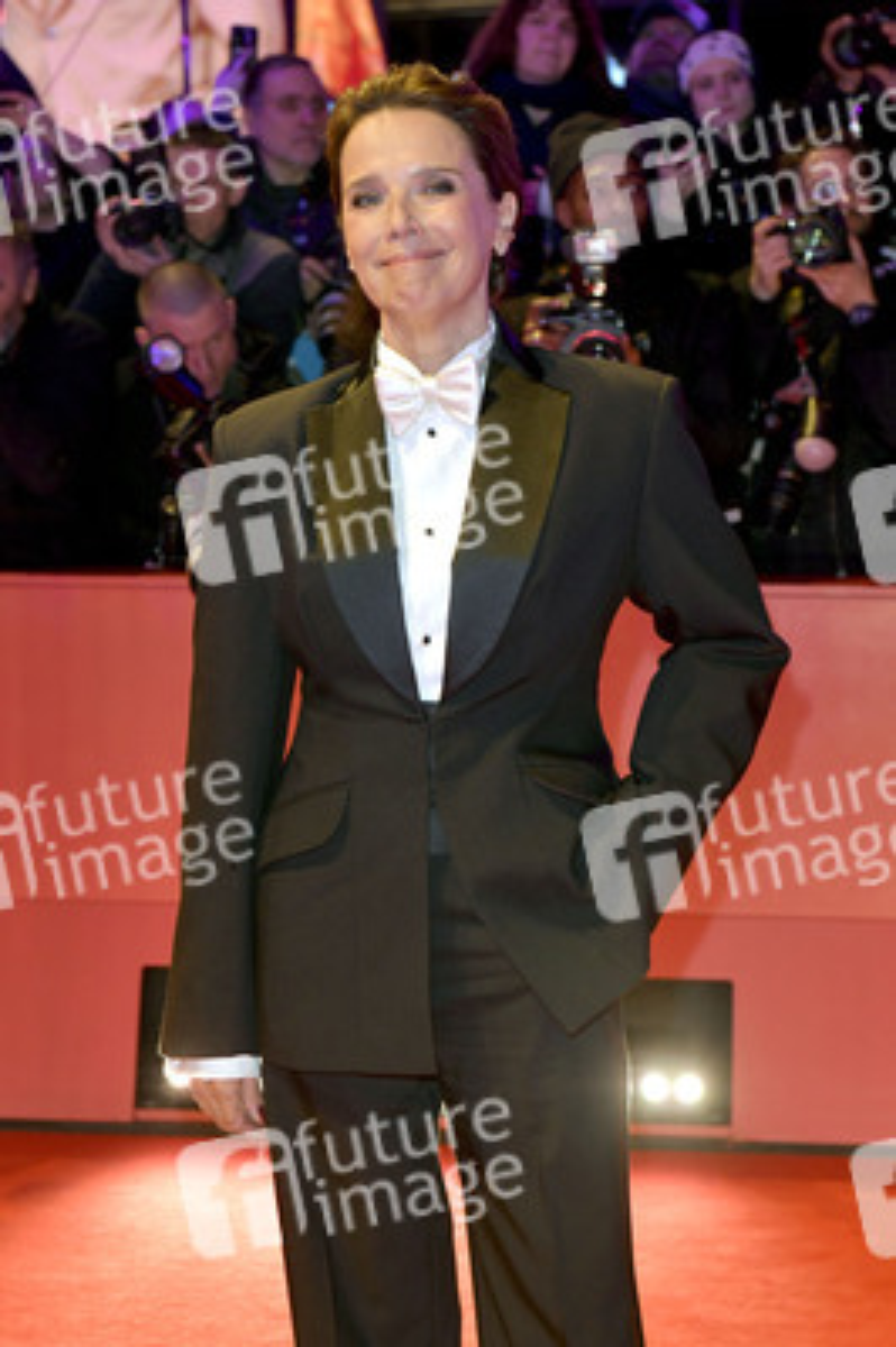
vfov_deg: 28.9
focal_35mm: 70
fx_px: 2618
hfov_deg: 19.4
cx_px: 448
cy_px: 674
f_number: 5.6
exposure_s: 1/250
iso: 1600
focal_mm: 70
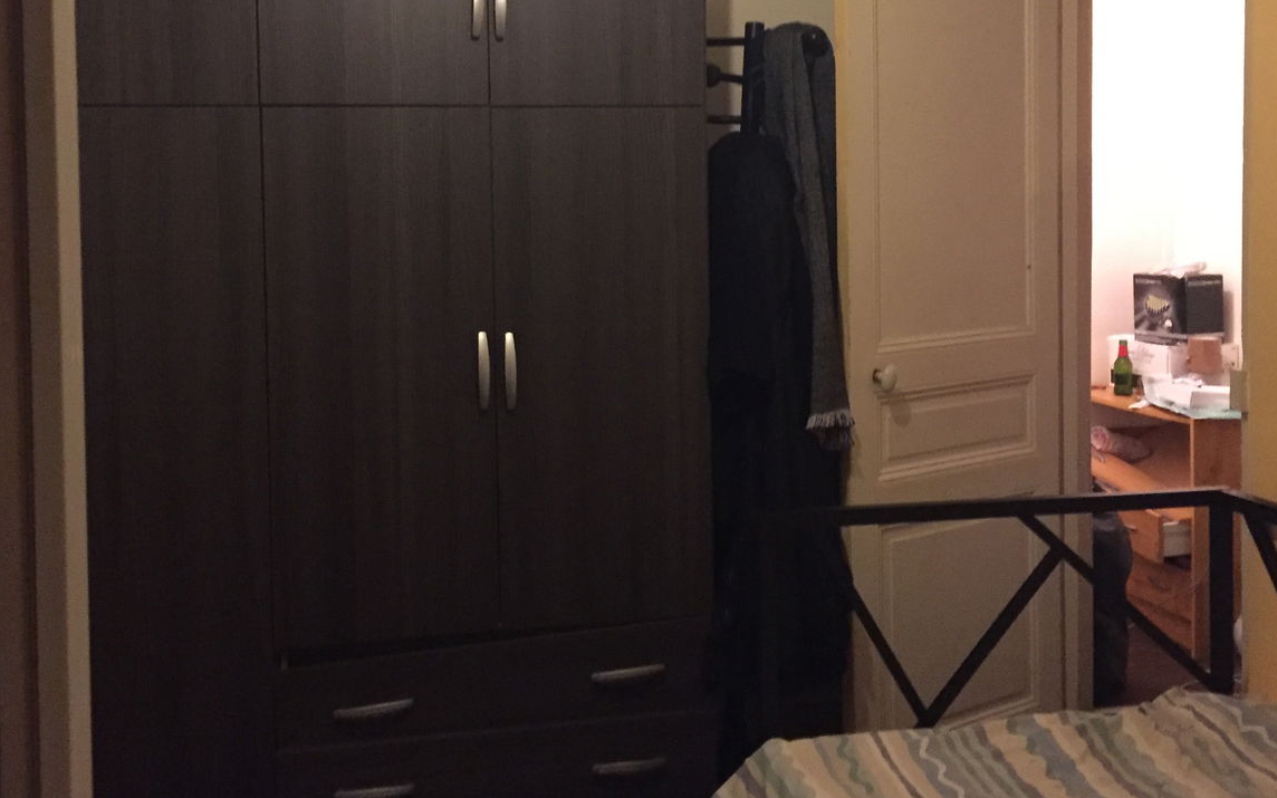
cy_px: 254
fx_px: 1497
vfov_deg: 29.6
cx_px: 624
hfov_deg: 46.2
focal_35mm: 43
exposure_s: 1/17
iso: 400
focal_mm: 4.15
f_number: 2.2
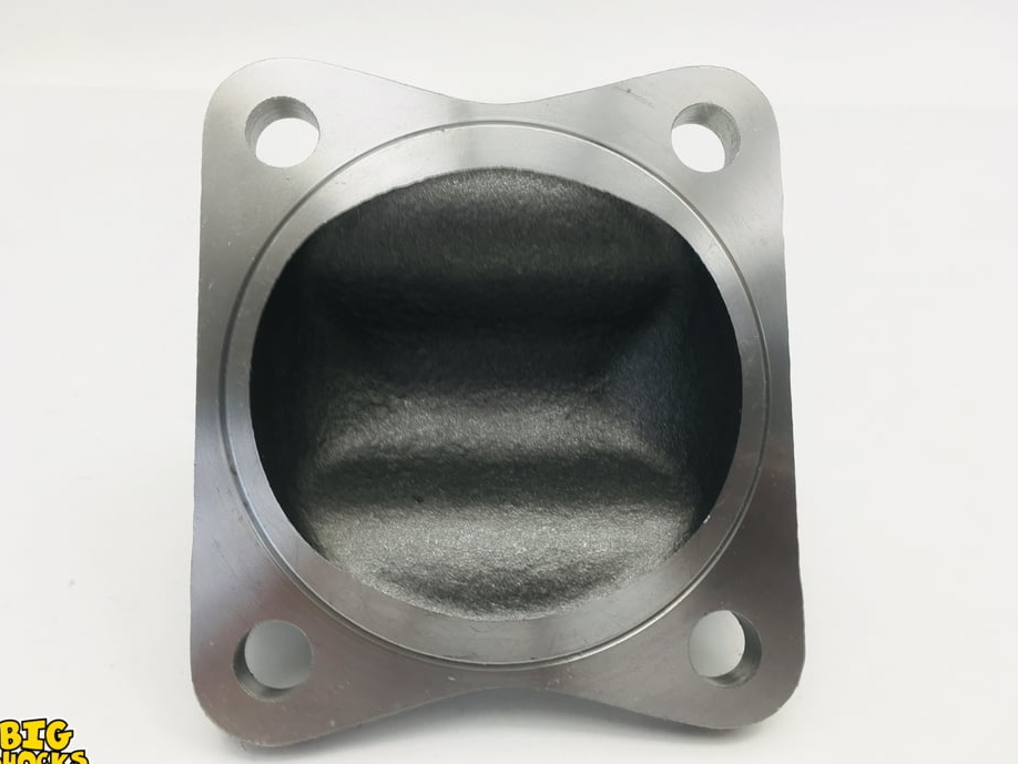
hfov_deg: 60.0
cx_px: 507
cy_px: 384
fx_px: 882
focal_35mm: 30
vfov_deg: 46.8
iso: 32
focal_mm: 4.15
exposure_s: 1/30
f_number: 2.2
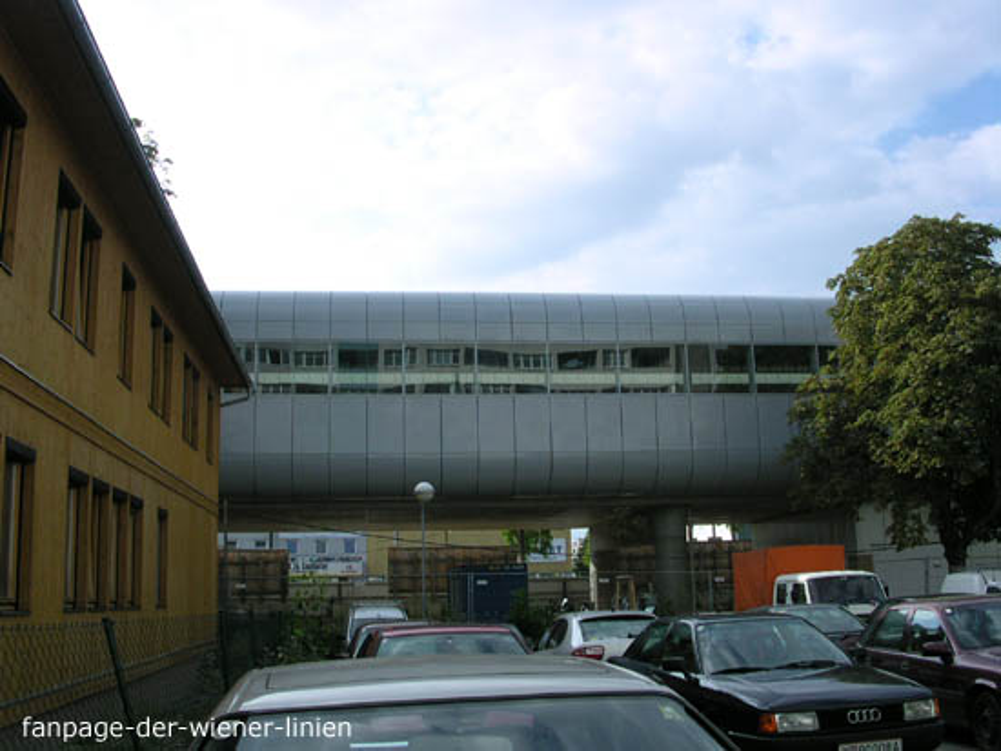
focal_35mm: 37
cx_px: 500
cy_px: 376
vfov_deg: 38.7
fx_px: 1070
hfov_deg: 50.1
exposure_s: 1/399
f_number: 4.5
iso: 100
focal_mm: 5.6
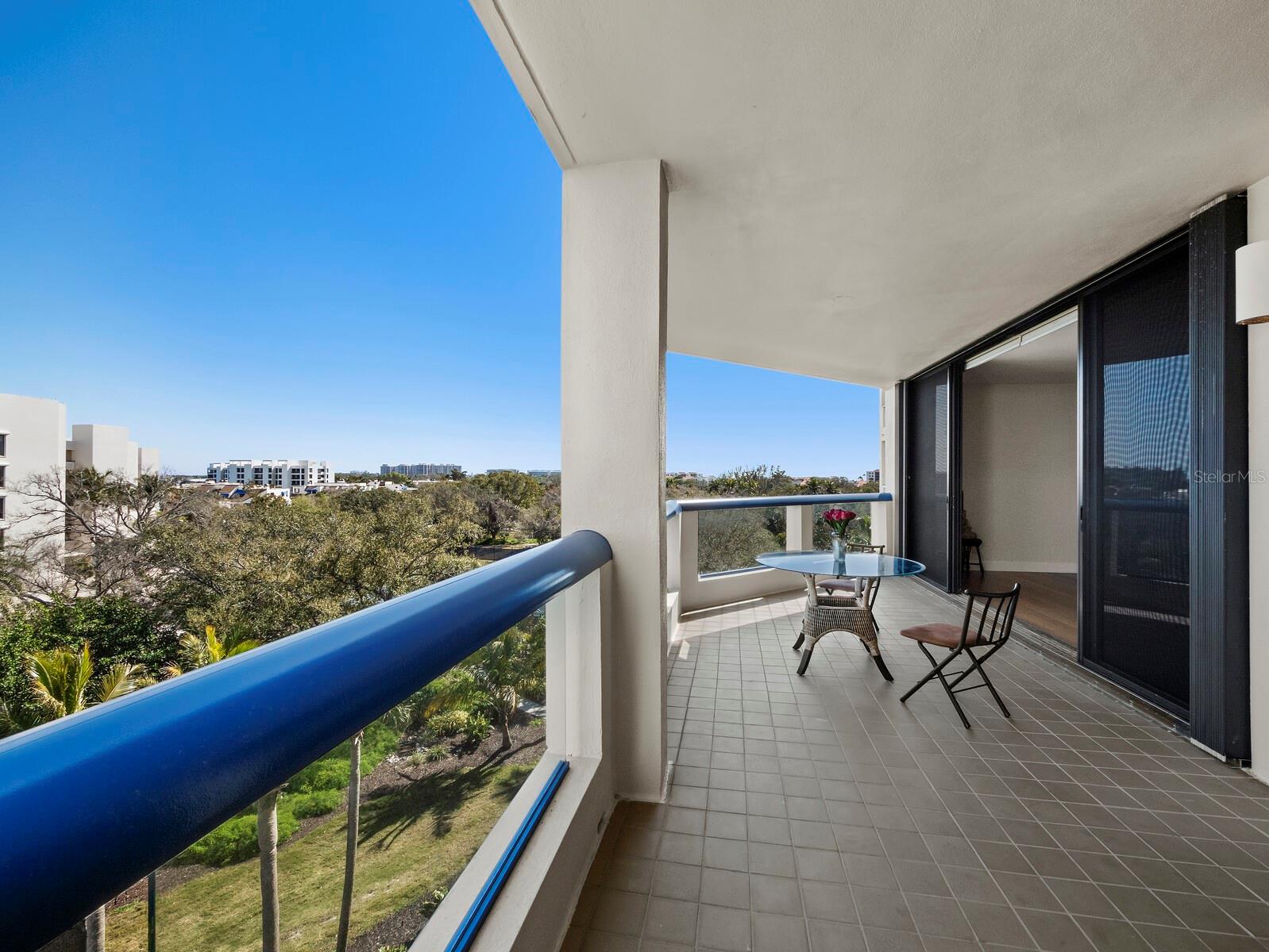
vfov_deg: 85.7
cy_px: 476
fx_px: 513
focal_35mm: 14
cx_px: 634
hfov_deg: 102.0
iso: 320
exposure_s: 1/80
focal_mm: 7
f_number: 13
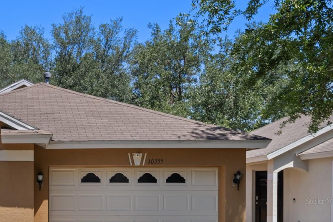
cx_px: 21
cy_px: 201
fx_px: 462
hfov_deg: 36.6
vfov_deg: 26.1
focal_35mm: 50
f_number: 8
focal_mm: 26
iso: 320
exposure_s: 1/50
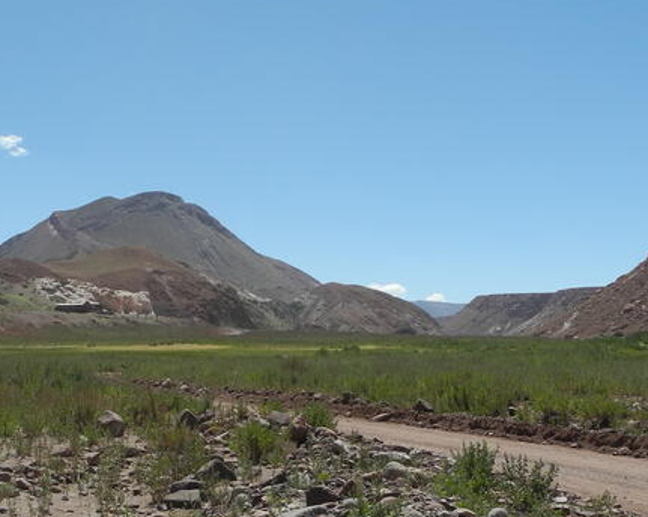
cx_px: 122
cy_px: 422
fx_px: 1245
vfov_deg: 23.1
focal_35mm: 65
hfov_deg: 28.5
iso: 100
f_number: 4.5
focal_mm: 6
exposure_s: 1/800
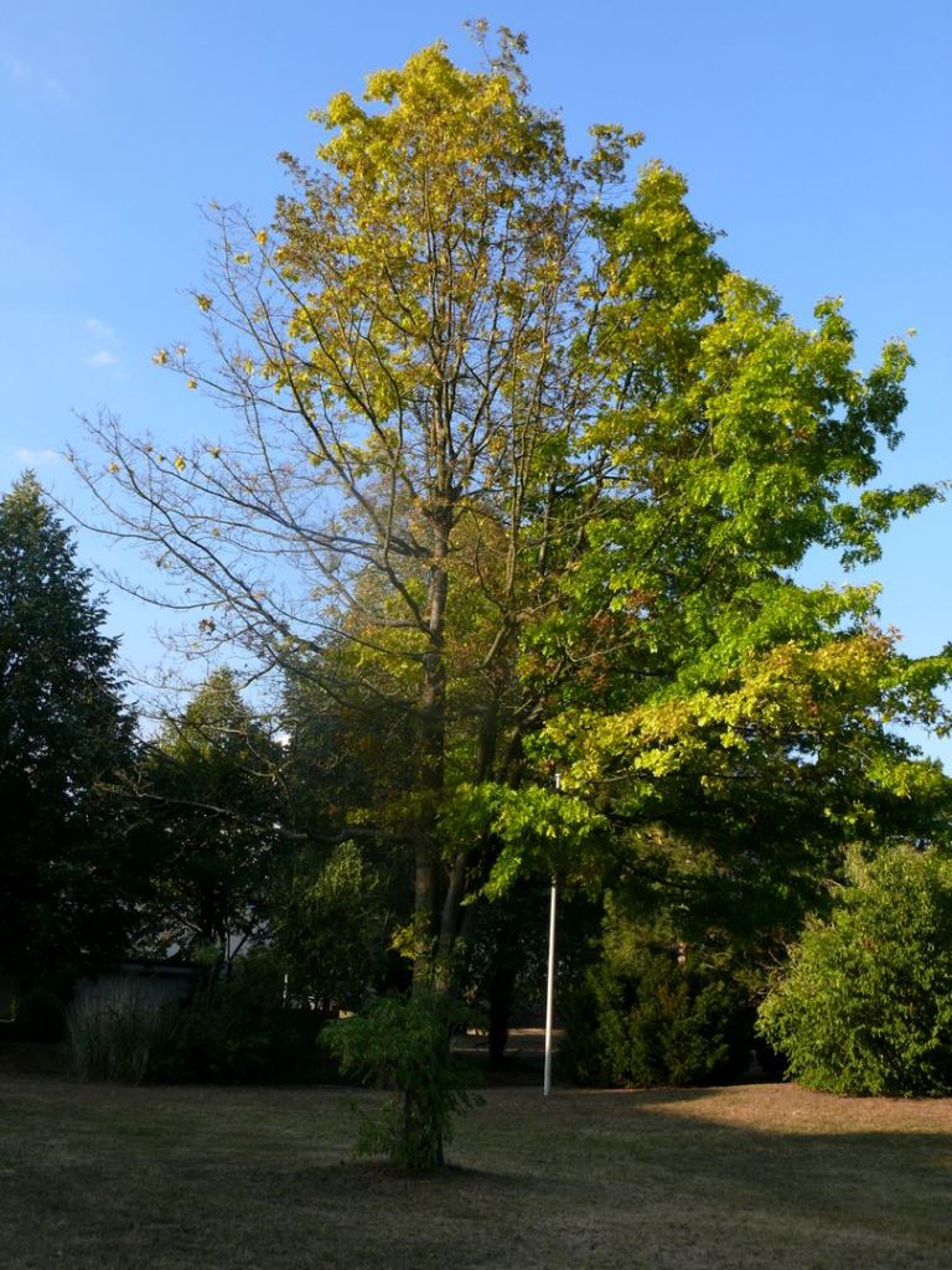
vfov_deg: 52.6
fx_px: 1283
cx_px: 476
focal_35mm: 35
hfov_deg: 40.7
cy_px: 635
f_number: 5
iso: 100
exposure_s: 1/200
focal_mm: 7.4
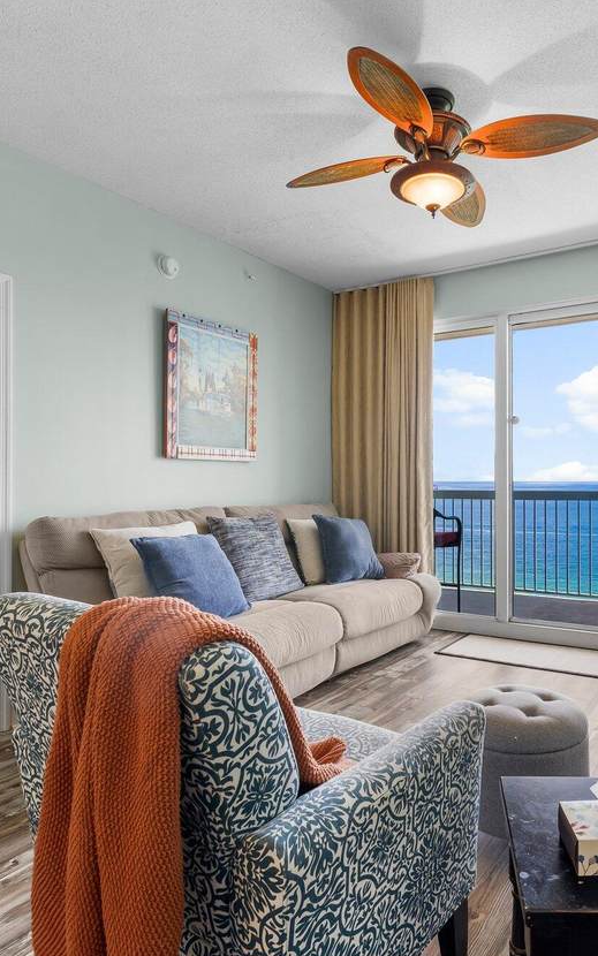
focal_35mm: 22
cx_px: 433
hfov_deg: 53.1
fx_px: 573
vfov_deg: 79.6
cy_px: 480
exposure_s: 1/10
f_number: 8
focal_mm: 14
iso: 400
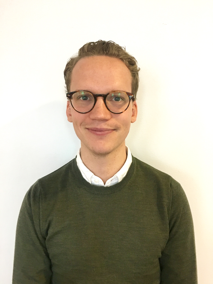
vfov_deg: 61.7
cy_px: 142
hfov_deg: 48.2
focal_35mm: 29
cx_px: 106
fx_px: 238
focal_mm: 4.15
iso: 200
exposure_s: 1/25
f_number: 2.2
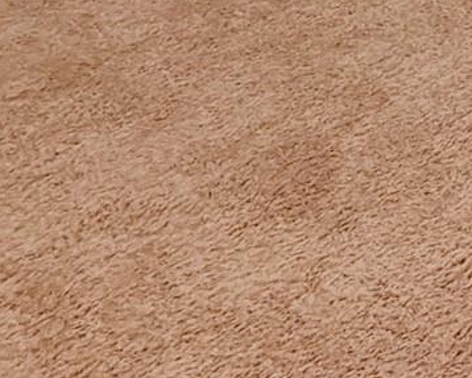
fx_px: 853
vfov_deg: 20.0
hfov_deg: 19.3
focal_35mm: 61
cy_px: -250
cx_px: 926
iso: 320
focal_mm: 2.22
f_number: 2.2
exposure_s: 1/60
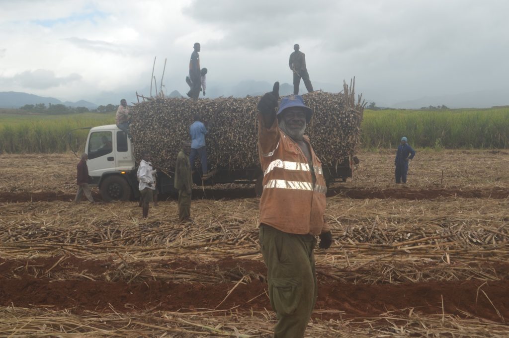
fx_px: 593
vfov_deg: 31.8
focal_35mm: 42
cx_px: 254
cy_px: 169
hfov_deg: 46.4
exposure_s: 1/200
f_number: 8
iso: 100
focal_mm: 28
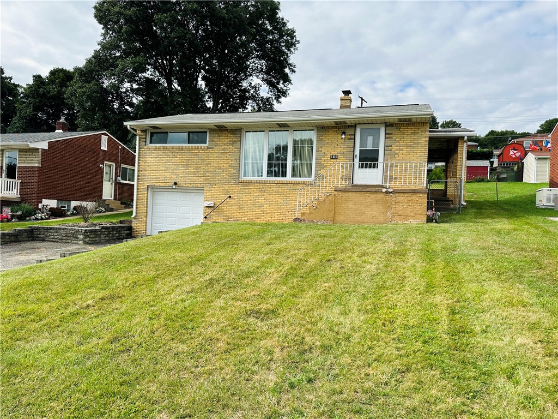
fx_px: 387
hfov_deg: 71.6
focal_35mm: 24
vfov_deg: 56.8
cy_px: 210
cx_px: 279
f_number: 1.78
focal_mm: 6.86
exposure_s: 1/2809
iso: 80
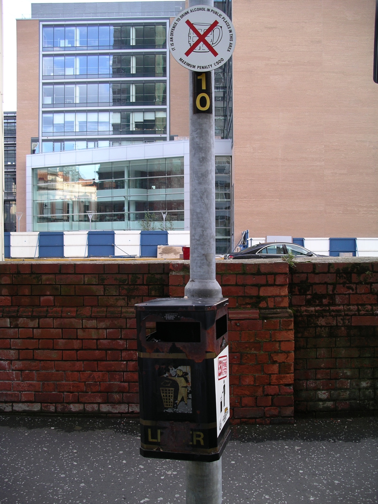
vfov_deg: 50.1
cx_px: 189
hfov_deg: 38.7
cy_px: 252
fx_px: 539
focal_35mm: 37
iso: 64
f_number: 2.8
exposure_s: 1/50
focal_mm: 7.8
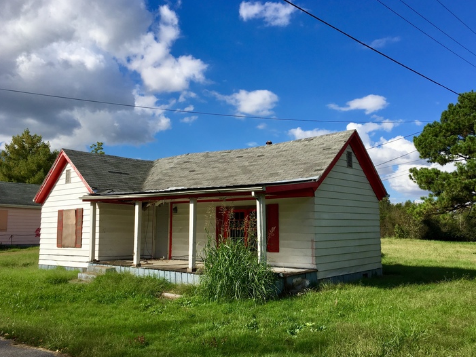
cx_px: 254
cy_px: 185
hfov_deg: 56.8
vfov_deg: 44.2
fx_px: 440
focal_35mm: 32
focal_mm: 4.15
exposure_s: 1/1789
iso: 25
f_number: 2.2
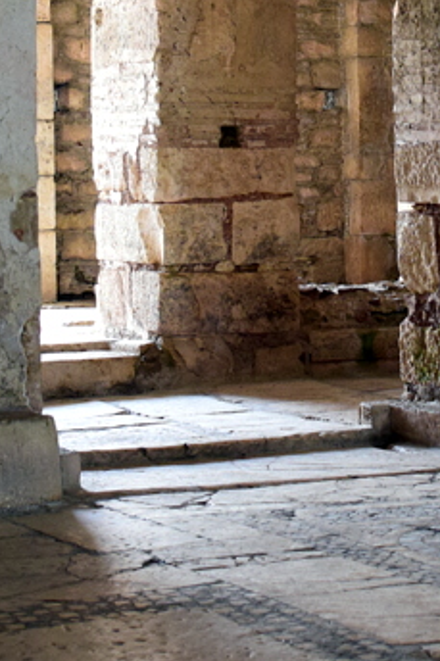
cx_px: 290
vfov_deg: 16.6
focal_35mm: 122
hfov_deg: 11.2
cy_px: 108
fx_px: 2242
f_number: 4.5
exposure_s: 1/60
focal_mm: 35
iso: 1600
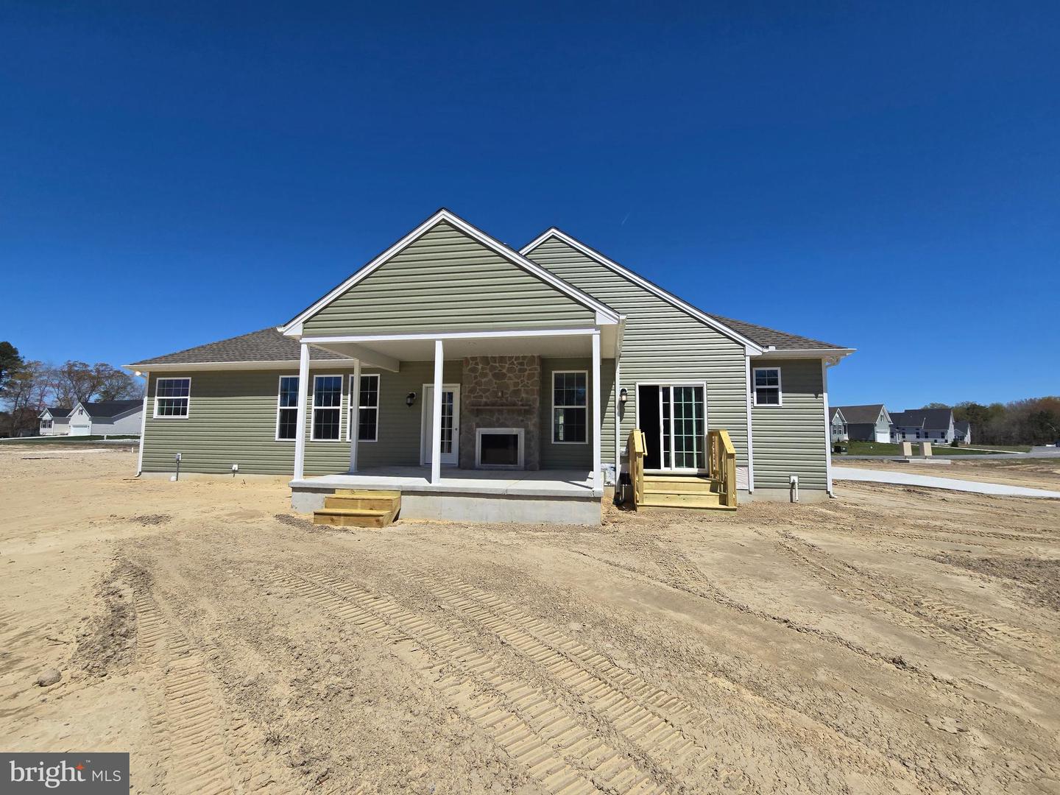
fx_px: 398
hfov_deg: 106.2
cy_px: 398
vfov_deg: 89.9
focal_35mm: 13
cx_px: 530
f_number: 2.2
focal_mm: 2.2
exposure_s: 1/3345
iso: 50
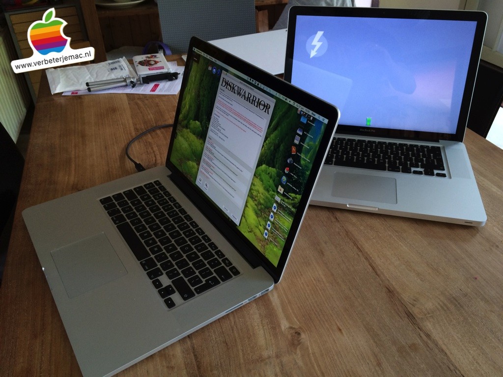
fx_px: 421
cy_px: 188
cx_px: 252
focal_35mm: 29
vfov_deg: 48.2
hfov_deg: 61.7
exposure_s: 1/30
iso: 125
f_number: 2.2
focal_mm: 4.15
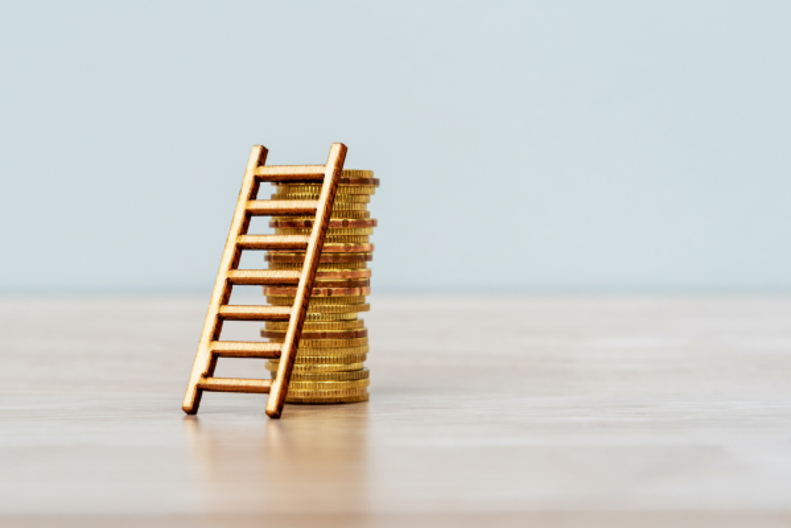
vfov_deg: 11.4
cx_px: 396
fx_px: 2638
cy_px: 264
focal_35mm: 120
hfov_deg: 17.1
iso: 200
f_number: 9
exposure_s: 1/320
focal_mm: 120
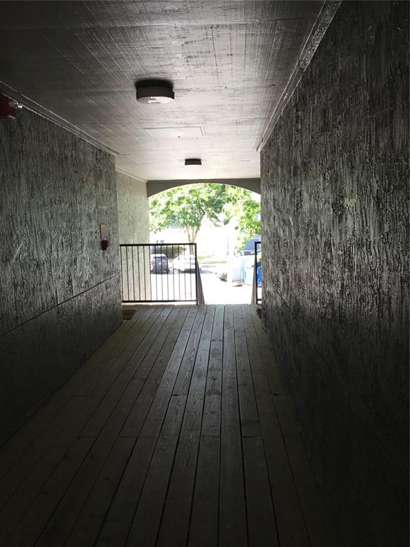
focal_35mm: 31
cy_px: 274
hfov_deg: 45.4
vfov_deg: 58.4
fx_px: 490
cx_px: 205
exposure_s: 1/120
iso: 50
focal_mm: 3.3
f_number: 2.4
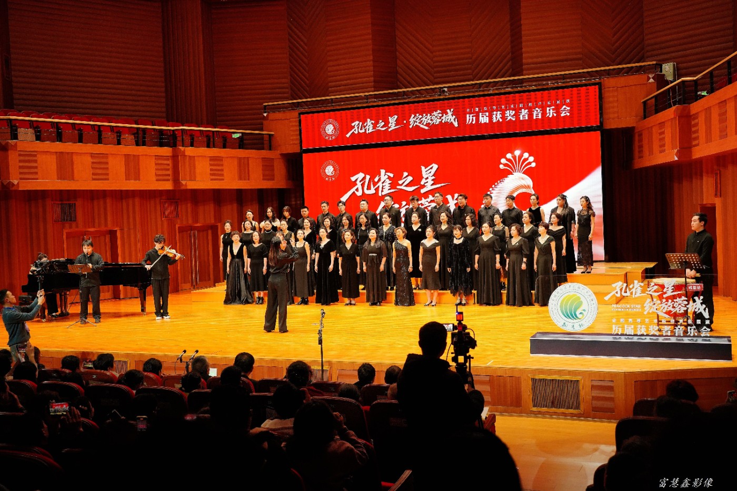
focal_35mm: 38
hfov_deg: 50.7
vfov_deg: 35.0
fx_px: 778
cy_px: 246
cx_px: 368
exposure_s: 1/125
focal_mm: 38
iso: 1250
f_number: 4.5
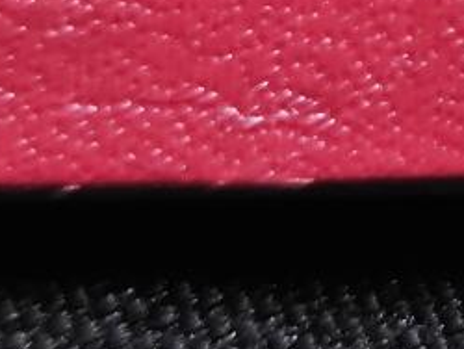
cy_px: -405
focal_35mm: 274
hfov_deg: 6.8
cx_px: 1182
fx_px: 3676
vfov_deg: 5.3
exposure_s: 1/56.1
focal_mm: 5.84
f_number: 1.6
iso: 125
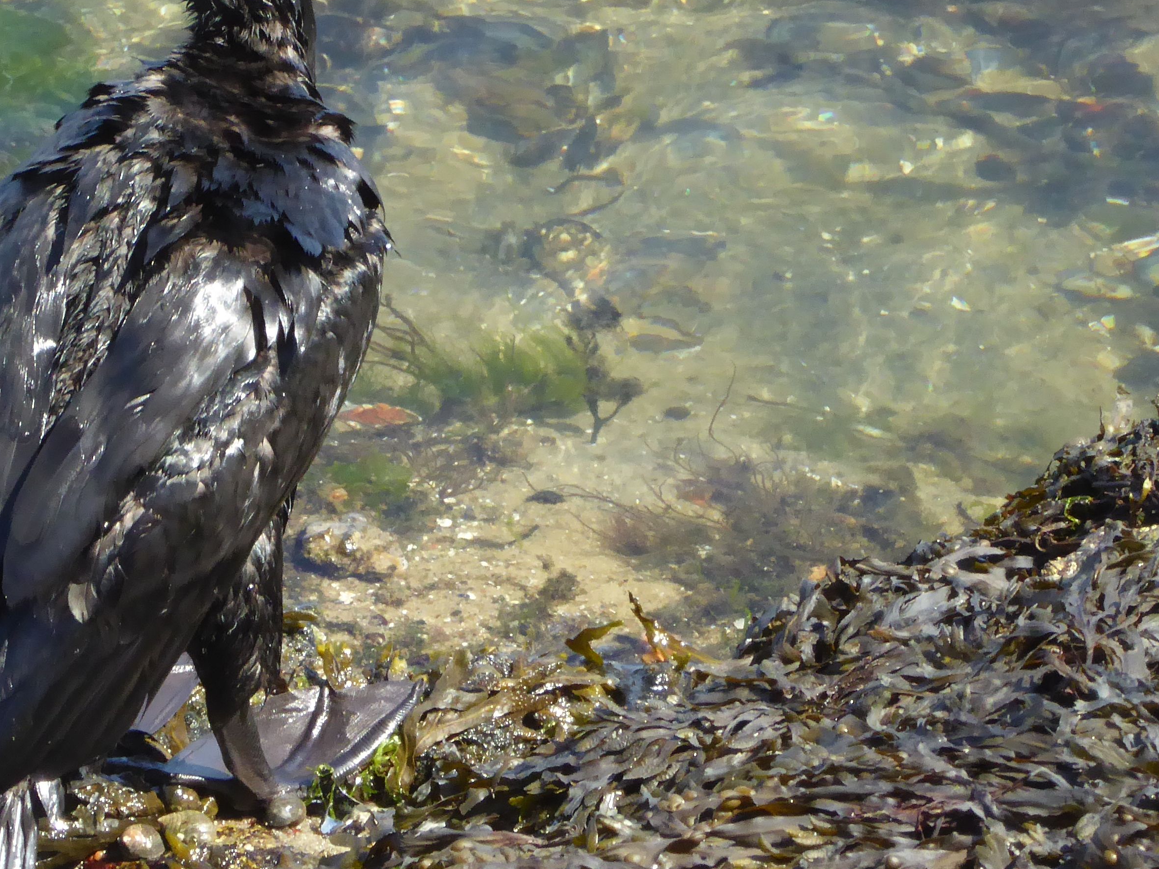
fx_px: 23199
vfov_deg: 2.1
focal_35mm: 693
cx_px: 401
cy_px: 471
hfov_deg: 2.9
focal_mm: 53.8
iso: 320
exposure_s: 1/320
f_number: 5.8
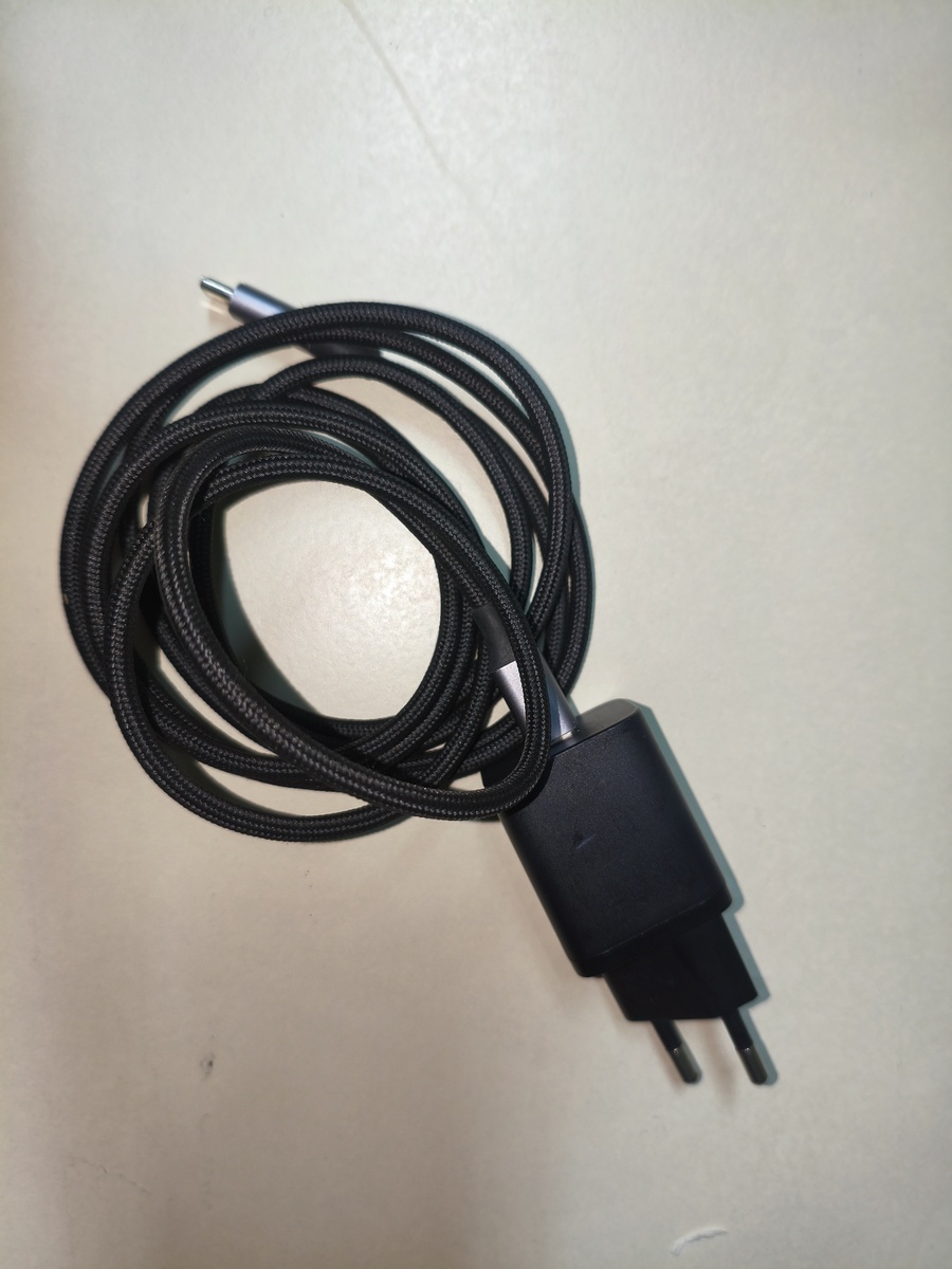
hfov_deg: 53.1
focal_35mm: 26
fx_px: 953
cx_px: 476
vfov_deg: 67.3
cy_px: 634
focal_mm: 4.94
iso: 160
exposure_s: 1/50
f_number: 1.5
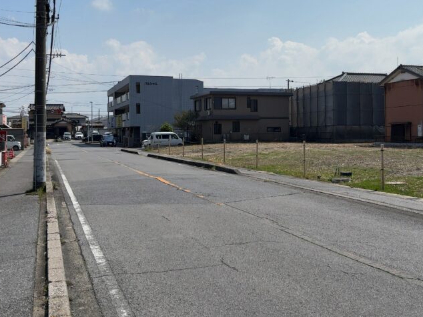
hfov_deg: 44.7
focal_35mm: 42
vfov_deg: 34.1
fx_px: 513
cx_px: 236
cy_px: 117
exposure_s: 1/7692
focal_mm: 5.96
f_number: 1.6
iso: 50
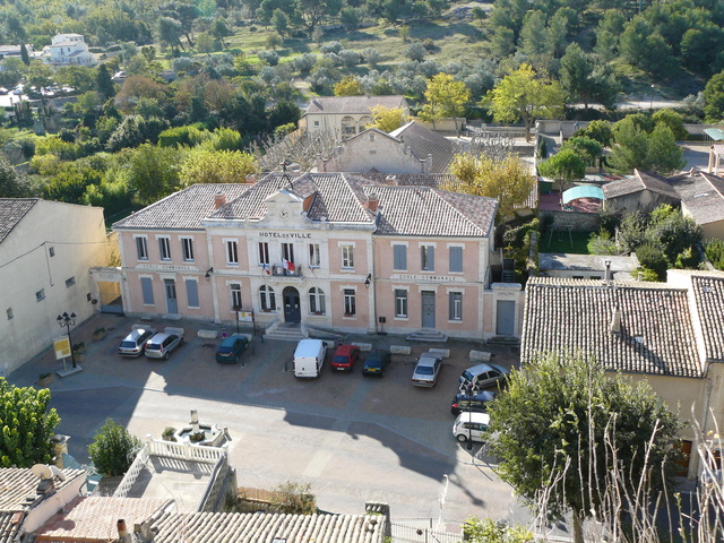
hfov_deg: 51.4
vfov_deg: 39.7
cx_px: 362
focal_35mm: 36
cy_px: 272
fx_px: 753
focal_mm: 6
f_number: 4.5
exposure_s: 1/200
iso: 100
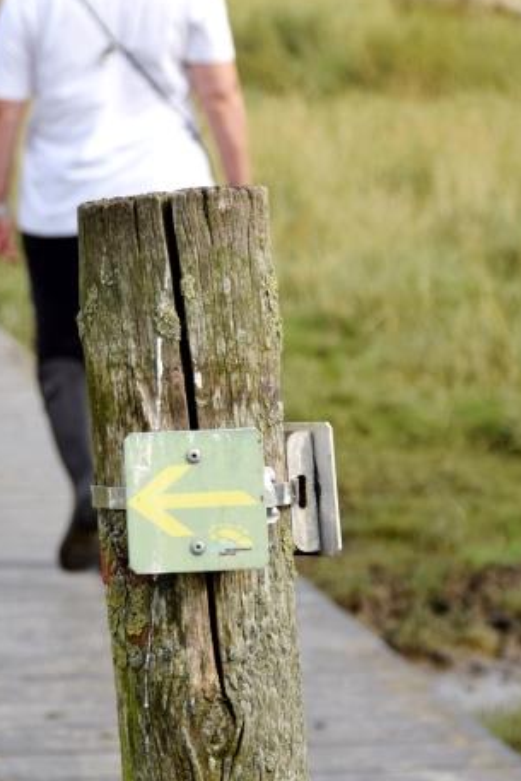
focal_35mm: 195
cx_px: 54
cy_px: 154
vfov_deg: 10.5
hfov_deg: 7.0
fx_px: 4230
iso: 125
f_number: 5
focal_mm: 58
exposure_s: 1/640
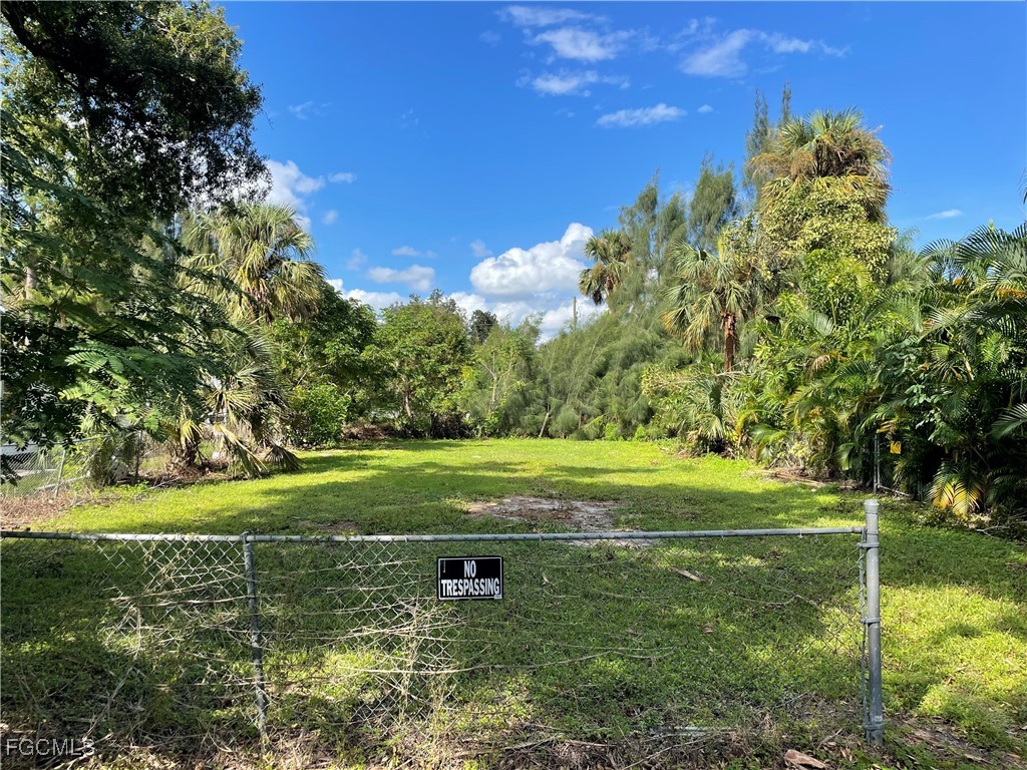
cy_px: 385
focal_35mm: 26
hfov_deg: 67.3
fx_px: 771
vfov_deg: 53.1
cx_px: 514
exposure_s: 1/2132
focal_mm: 4.2
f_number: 1.6
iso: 32
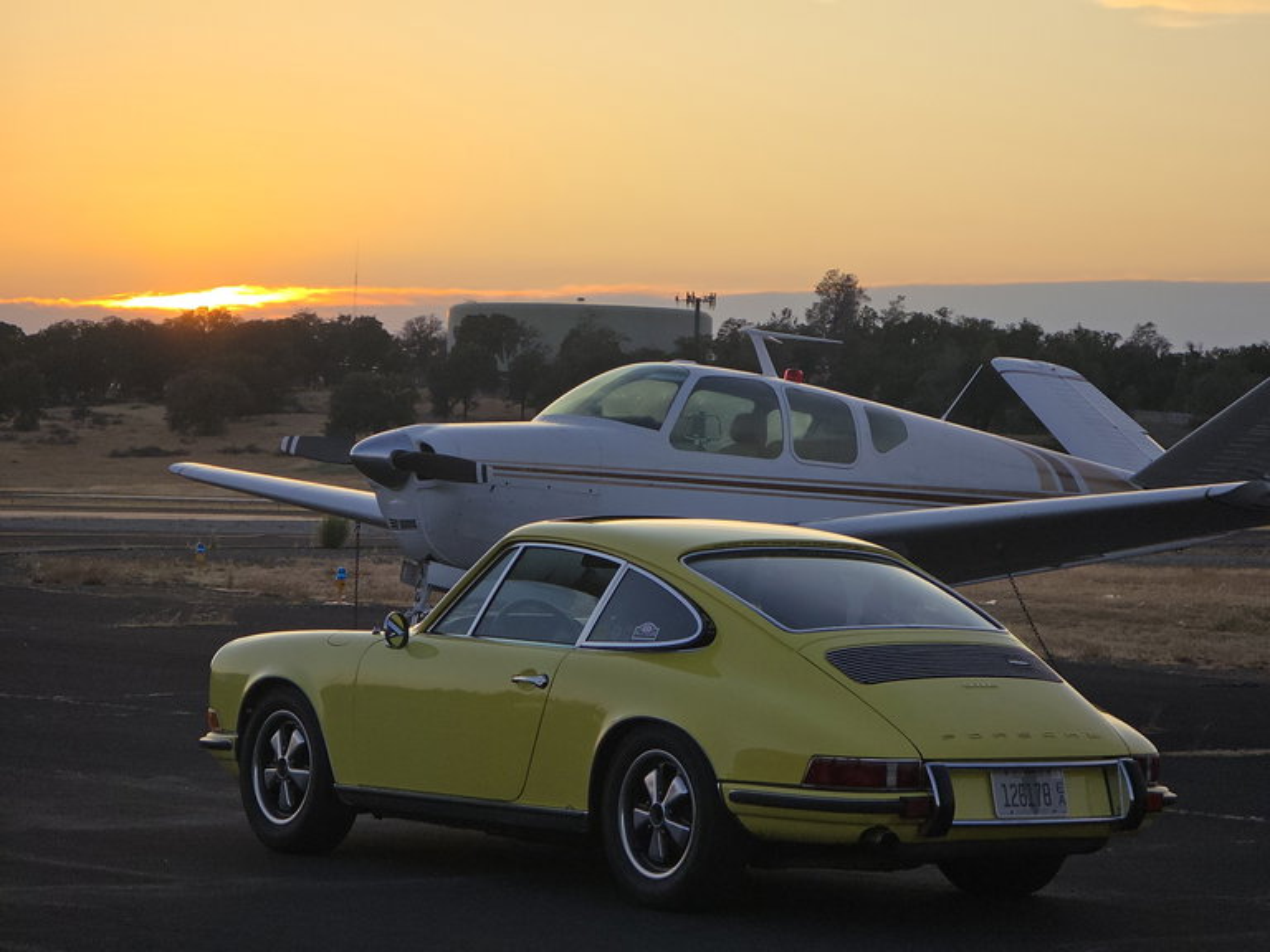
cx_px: 635
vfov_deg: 12.9
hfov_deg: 17.1
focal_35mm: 115
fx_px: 4219
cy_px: 476
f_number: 3.4
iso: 64
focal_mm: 18.6
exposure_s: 1/545
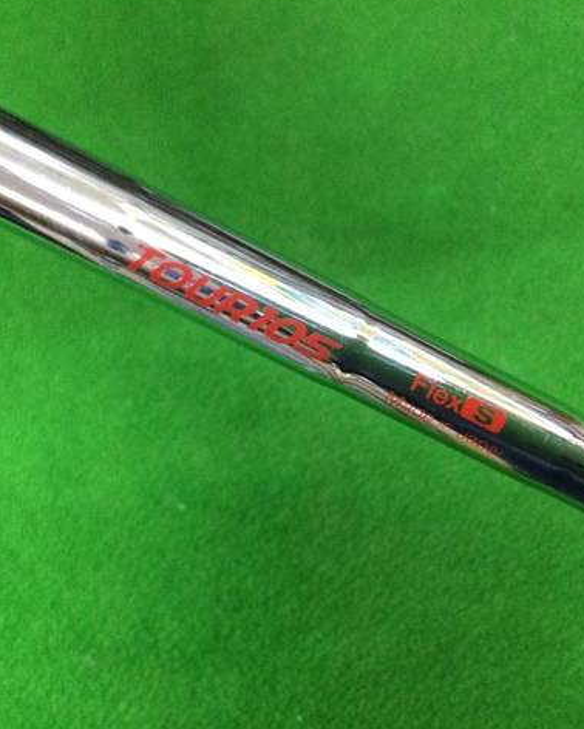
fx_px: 885
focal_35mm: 41
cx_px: 320
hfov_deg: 36.5
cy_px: 360
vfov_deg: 44.8
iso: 160
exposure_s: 1/30
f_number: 2.4
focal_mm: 3.3
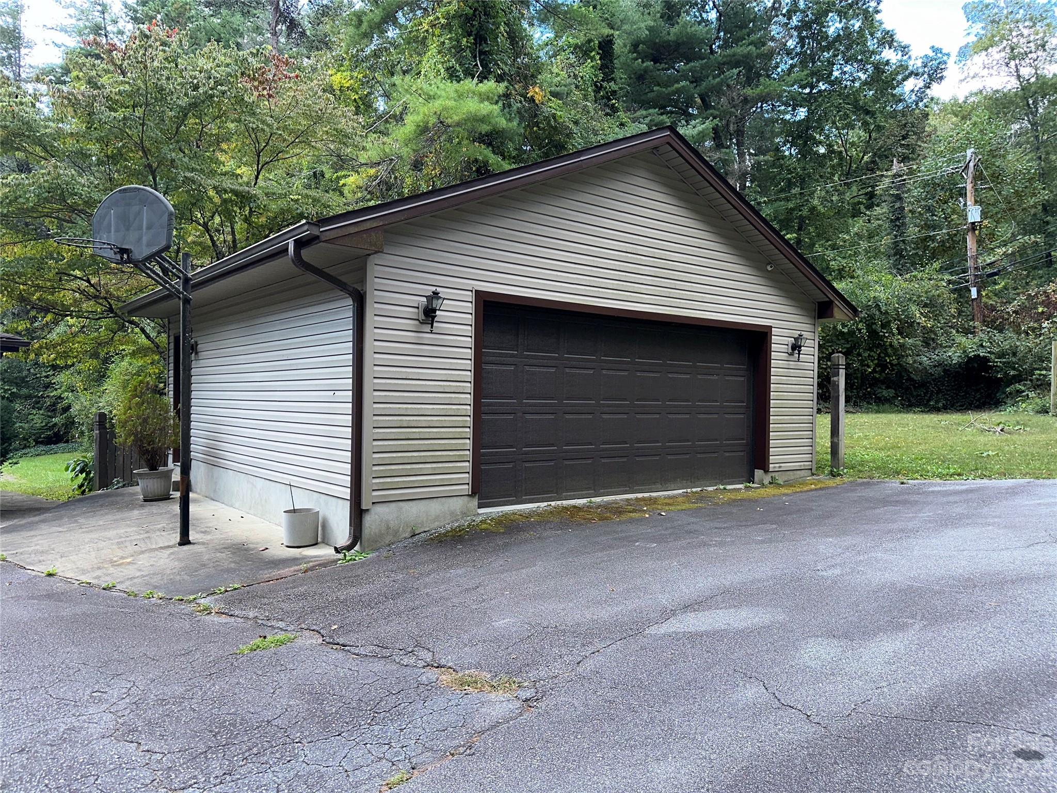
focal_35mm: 24
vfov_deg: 56.8
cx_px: 528
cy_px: 396
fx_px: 733
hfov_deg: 71.6
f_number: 1.78
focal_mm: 6.86
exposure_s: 1/619
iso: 50
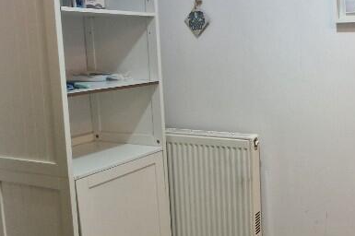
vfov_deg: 36.4
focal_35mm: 36
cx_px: 397
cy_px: 78
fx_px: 355
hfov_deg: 41.4
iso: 320
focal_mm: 2.2
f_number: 2.2
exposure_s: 1/50
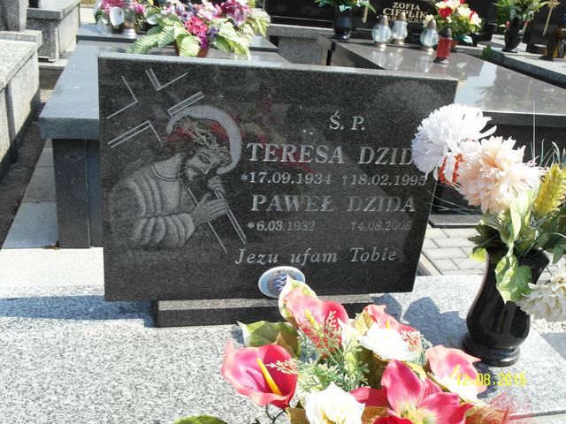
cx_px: 283
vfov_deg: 39.7
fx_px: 589
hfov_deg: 51.4
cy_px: 212
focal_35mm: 36
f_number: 4.2
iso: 80
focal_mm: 7.8
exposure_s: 1/350
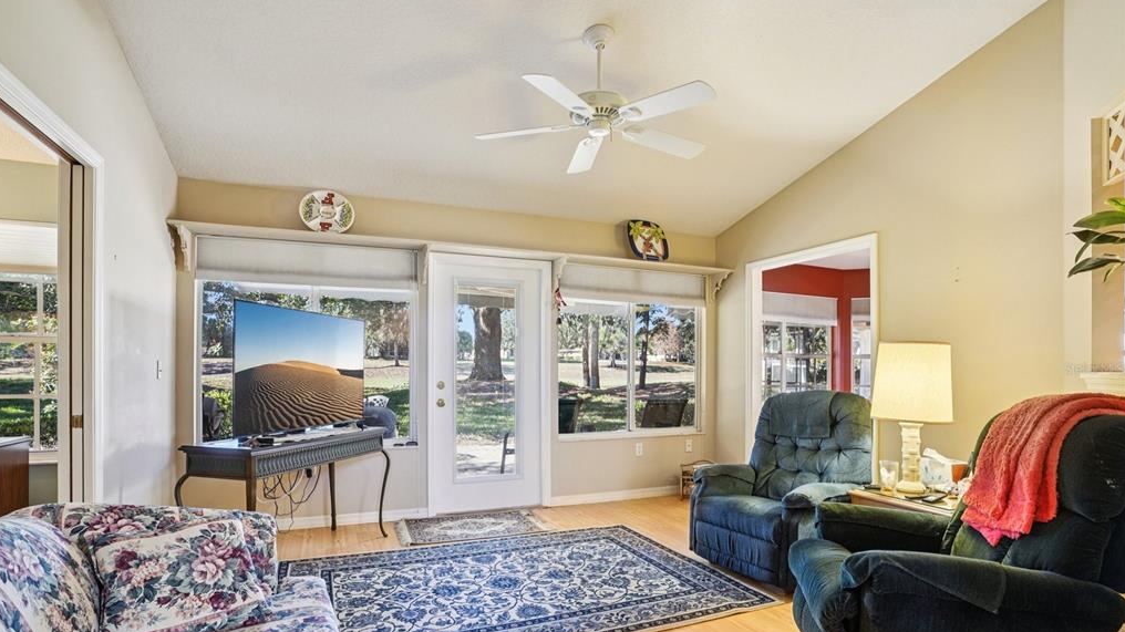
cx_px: 560
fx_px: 567
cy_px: 369
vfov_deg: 58.0
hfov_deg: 89.6
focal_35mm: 19
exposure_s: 1/8
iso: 400
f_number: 9
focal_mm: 18
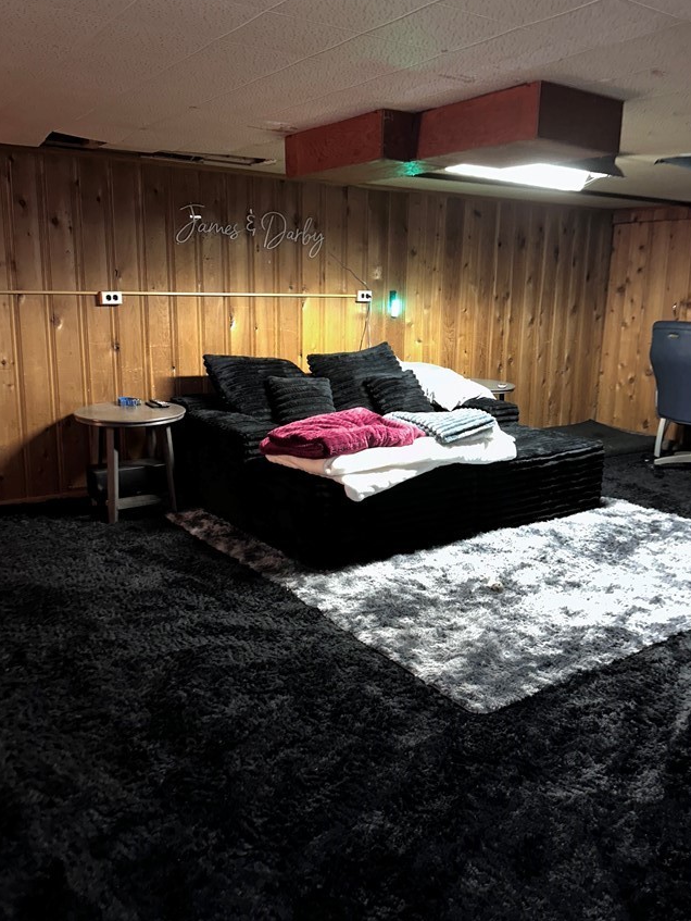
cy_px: 436
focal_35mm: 29
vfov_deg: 61.6
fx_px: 771
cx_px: 359
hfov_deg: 48.3
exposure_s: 1/4
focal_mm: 6.86
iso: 400
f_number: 1.78
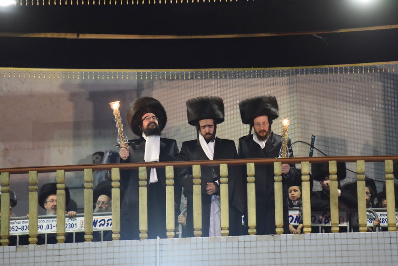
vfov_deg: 6.6
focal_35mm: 207
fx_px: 2289
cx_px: 202
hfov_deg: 9.9
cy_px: 137
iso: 5000
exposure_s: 1/100
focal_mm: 200
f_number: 3.5
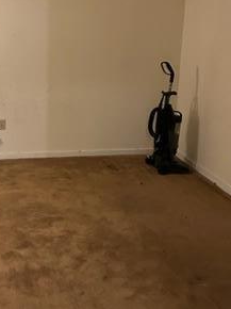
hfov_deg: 26.1
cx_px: 1
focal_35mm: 53
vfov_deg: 36.0
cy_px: 116
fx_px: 472
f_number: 1.78
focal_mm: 6.86
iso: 640
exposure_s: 1/40
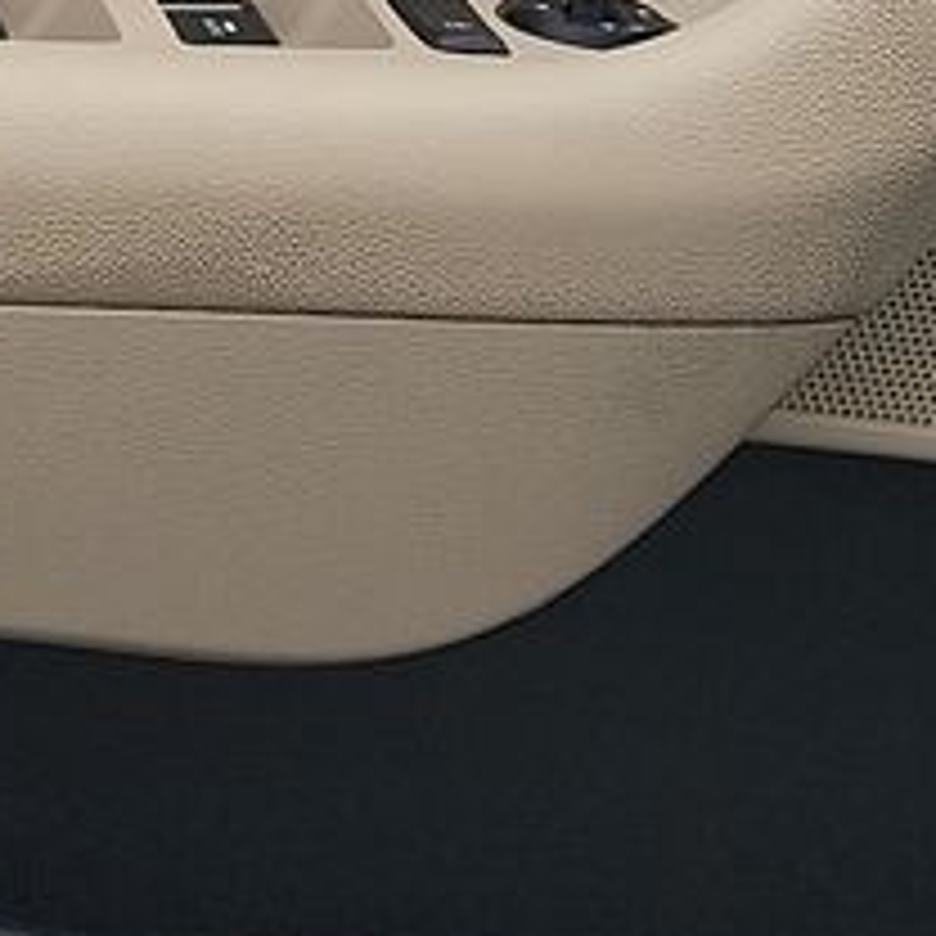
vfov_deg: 10.6
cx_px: -274
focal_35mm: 163
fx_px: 4986
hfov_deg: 10.5
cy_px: -112
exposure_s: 1/392
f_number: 1.8
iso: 50
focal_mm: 6.7
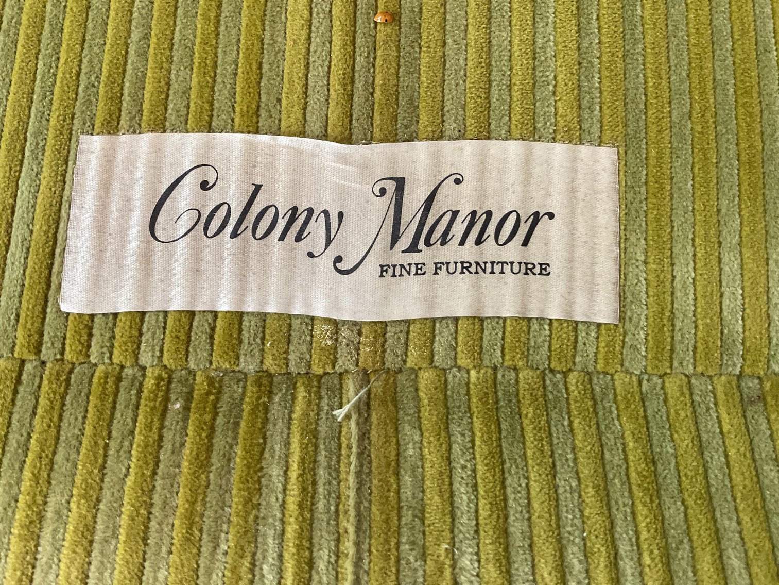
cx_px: 390
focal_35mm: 29
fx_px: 653
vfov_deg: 48.2
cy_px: 292
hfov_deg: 61.7
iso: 160
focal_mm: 3
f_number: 1.8
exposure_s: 1/60
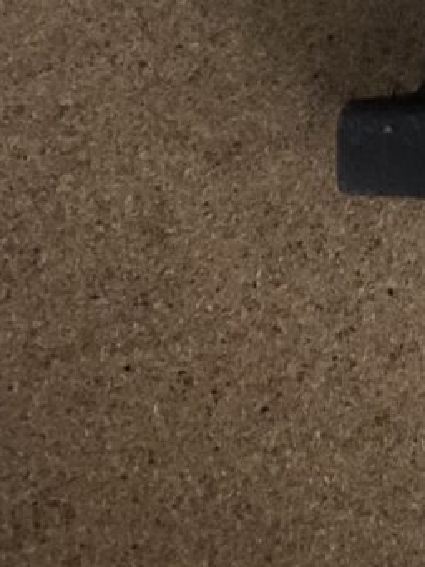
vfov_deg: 21.7
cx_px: 561
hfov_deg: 17.6
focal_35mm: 78
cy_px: -238
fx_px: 1276
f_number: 1.8
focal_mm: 4.25
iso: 640
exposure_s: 1/8
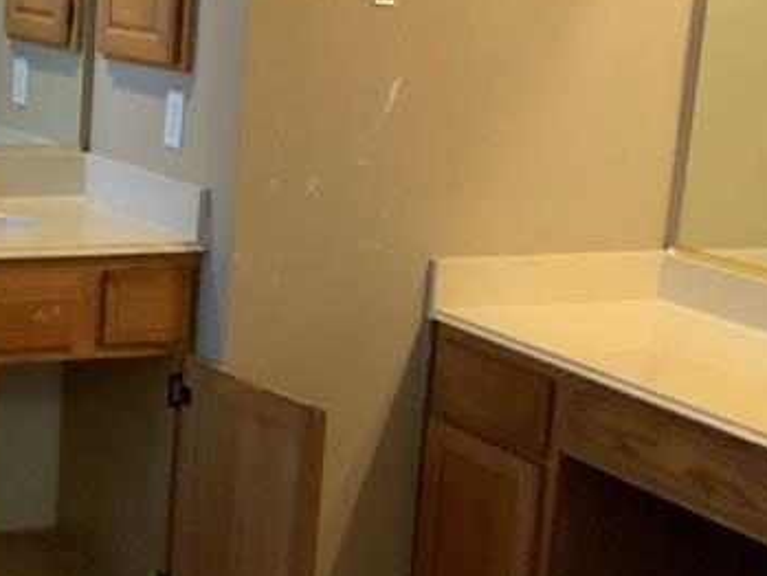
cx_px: -64
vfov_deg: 17.4
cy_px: 253
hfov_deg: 21.9
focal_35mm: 85
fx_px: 1884
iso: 250
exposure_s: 1/60
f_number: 1.8
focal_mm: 3
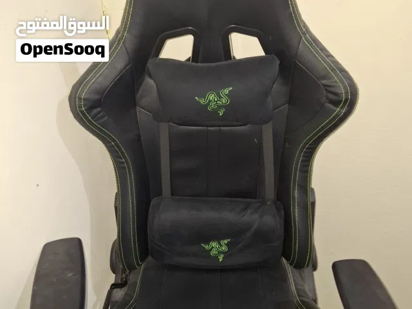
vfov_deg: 58.9
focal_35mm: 23
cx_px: 206
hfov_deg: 73.9
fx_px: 274
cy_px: 154
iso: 250
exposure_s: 1/50
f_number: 1.8
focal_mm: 5.54
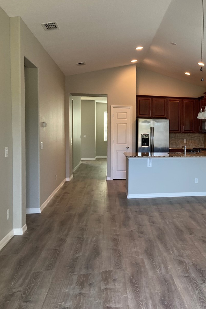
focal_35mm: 39
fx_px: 335
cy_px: 154
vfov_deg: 49.6
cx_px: 197
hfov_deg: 32.0
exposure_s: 1/60
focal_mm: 3.99
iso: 125
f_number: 1.8
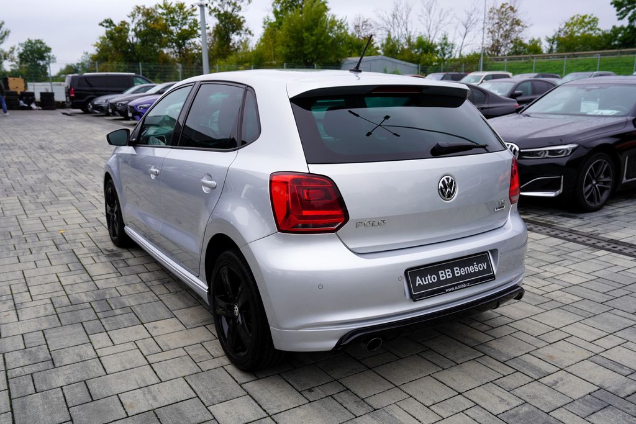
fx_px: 548
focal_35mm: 31
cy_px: 212
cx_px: 318
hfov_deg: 60.3
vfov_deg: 42.3
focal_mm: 31
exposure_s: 1/80
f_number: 5
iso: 100
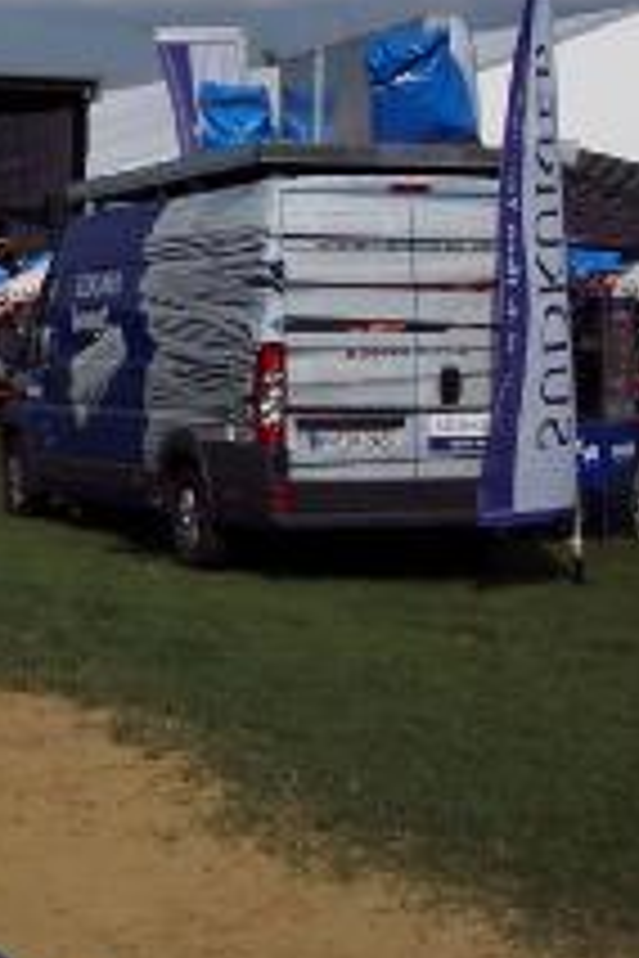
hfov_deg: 13.8
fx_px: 2529
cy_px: 205
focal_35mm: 95
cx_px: -198
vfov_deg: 21.2
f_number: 5.6
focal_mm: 8
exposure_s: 1/1000
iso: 100
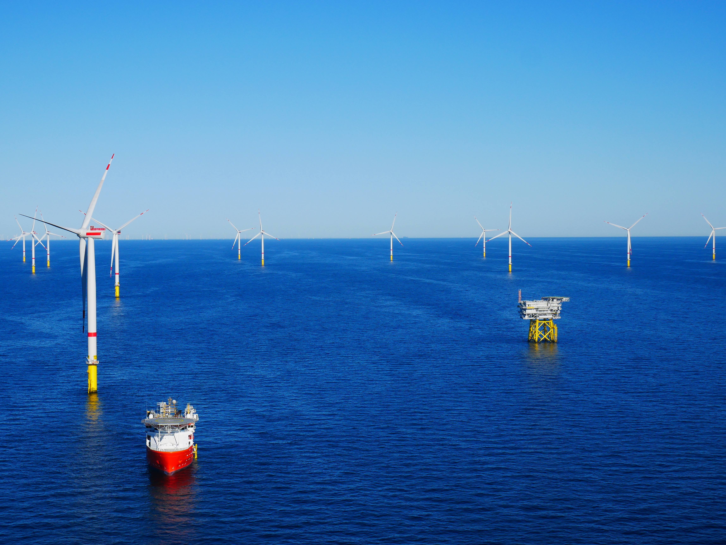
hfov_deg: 30.3
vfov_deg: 22.9
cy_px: 272
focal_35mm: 64
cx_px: 363
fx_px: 1343
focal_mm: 32
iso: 200
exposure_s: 1/640
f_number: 10
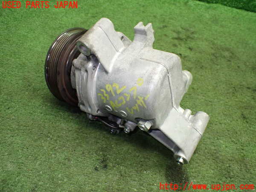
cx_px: 128
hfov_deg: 60.0
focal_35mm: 30
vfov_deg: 46.8
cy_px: 96
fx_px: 222
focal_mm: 5.4
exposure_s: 1/125
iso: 640
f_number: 2.3
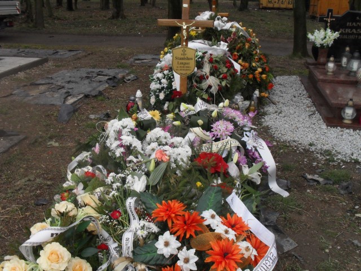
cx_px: 180
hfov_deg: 52.6
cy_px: 136
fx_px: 365
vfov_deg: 40.7
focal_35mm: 35
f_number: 8.4
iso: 200
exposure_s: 1/250
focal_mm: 6.3
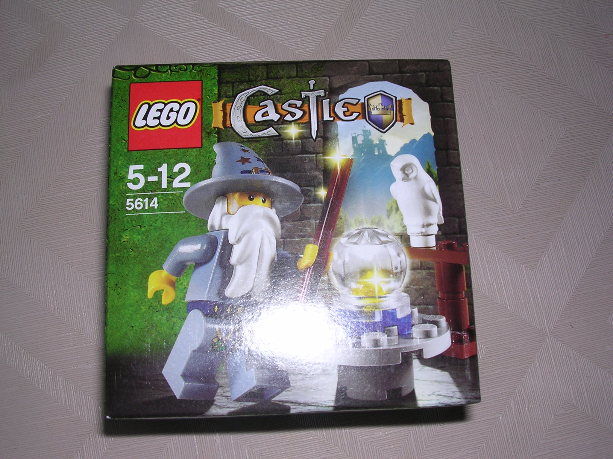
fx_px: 673
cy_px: 230
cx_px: 306
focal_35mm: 38
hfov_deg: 49.0
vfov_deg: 37.7
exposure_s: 1/60.1
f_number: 5.6
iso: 100
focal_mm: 5.8
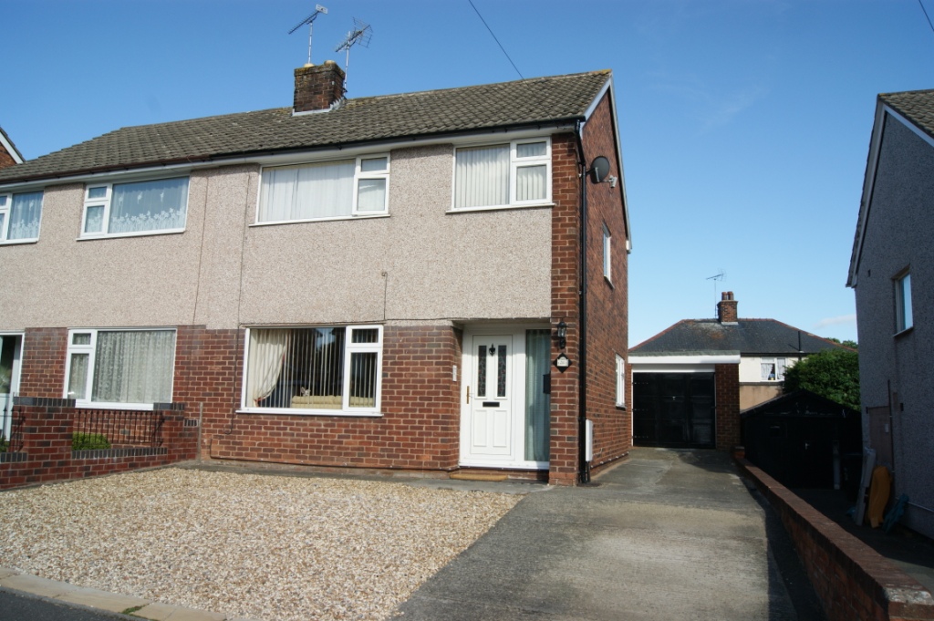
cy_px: 310
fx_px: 700
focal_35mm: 27
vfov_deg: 47.9
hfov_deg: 67.4
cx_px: 467
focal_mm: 18
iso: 100
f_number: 11
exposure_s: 1/160
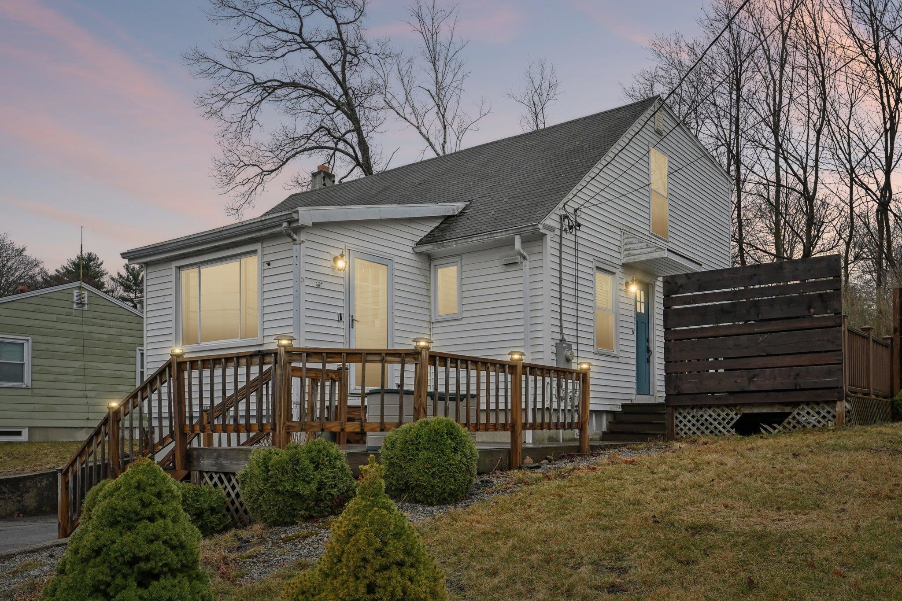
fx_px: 726
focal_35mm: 29
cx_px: 451
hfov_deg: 63.7
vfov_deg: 45.0
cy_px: 300
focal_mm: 29
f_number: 8
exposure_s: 1/400
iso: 400
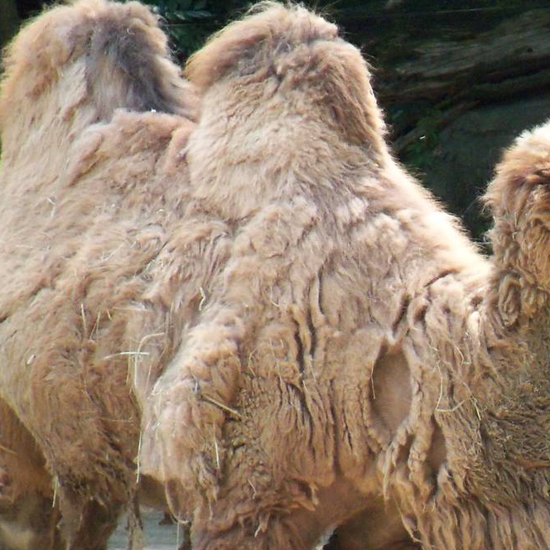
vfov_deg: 4.0
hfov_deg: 4.0
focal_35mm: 441
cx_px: 580
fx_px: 7927
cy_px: 334
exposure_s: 1/500
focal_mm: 36.6
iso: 400
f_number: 4.4
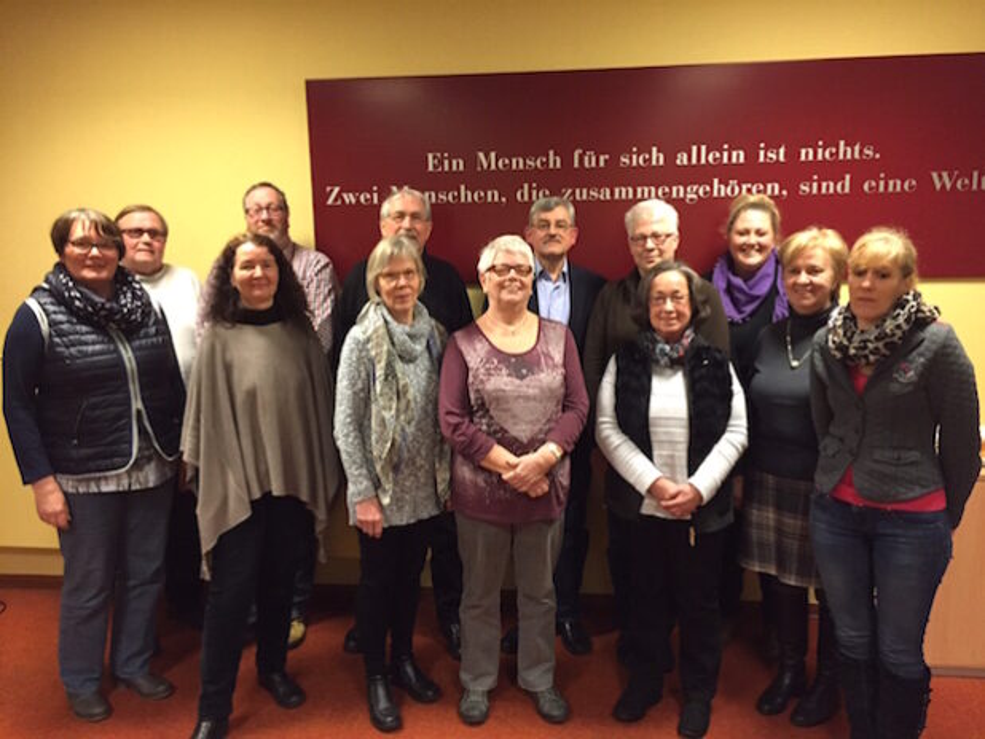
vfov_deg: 48.3
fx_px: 826
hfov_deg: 61.6
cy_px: 370
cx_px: 492
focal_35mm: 29
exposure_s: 1/33
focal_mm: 4.15
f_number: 2.2
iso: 250
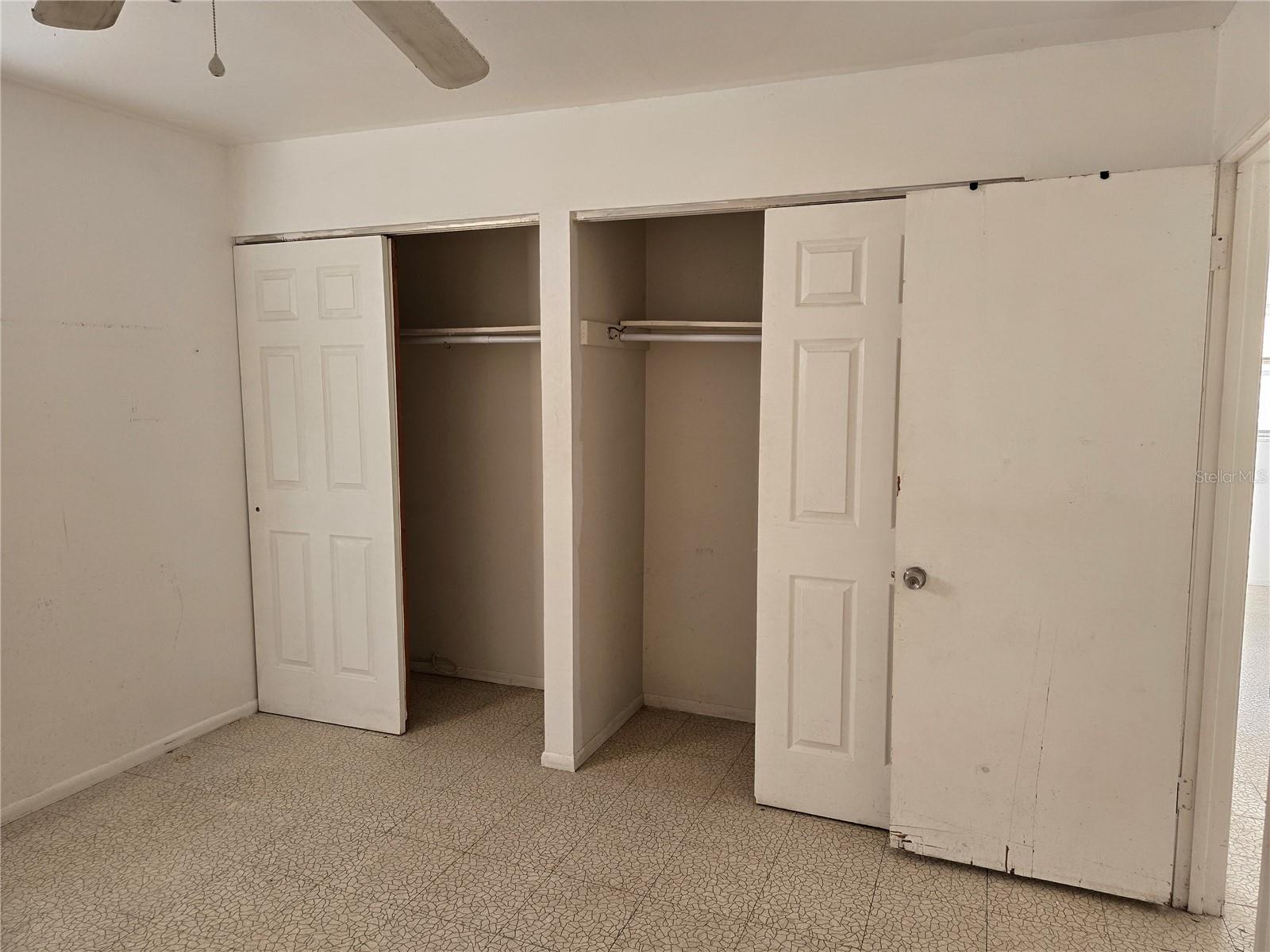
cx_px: 635
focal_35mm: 23
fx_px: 844
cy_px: 476
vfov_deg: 58.9
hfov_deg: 73.9
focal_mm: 6.3
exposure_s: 1/120
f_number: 1.7
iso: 200
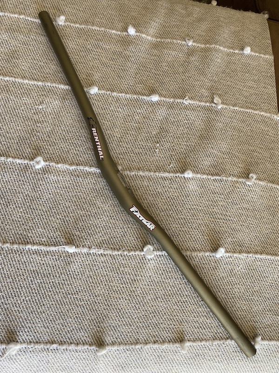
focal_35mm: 26
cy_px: 186
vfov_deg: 67.3
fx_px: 279
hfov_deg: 53.1
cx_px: 140
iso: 100
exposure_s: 1/121
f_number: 1.8
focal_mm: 4.25
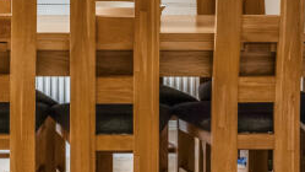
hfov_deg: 14.2
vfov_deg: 7.9
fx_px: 1221
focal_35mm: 151
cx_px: 71
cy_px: -50
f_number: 11
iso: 250
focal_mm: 35
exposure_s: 1/5
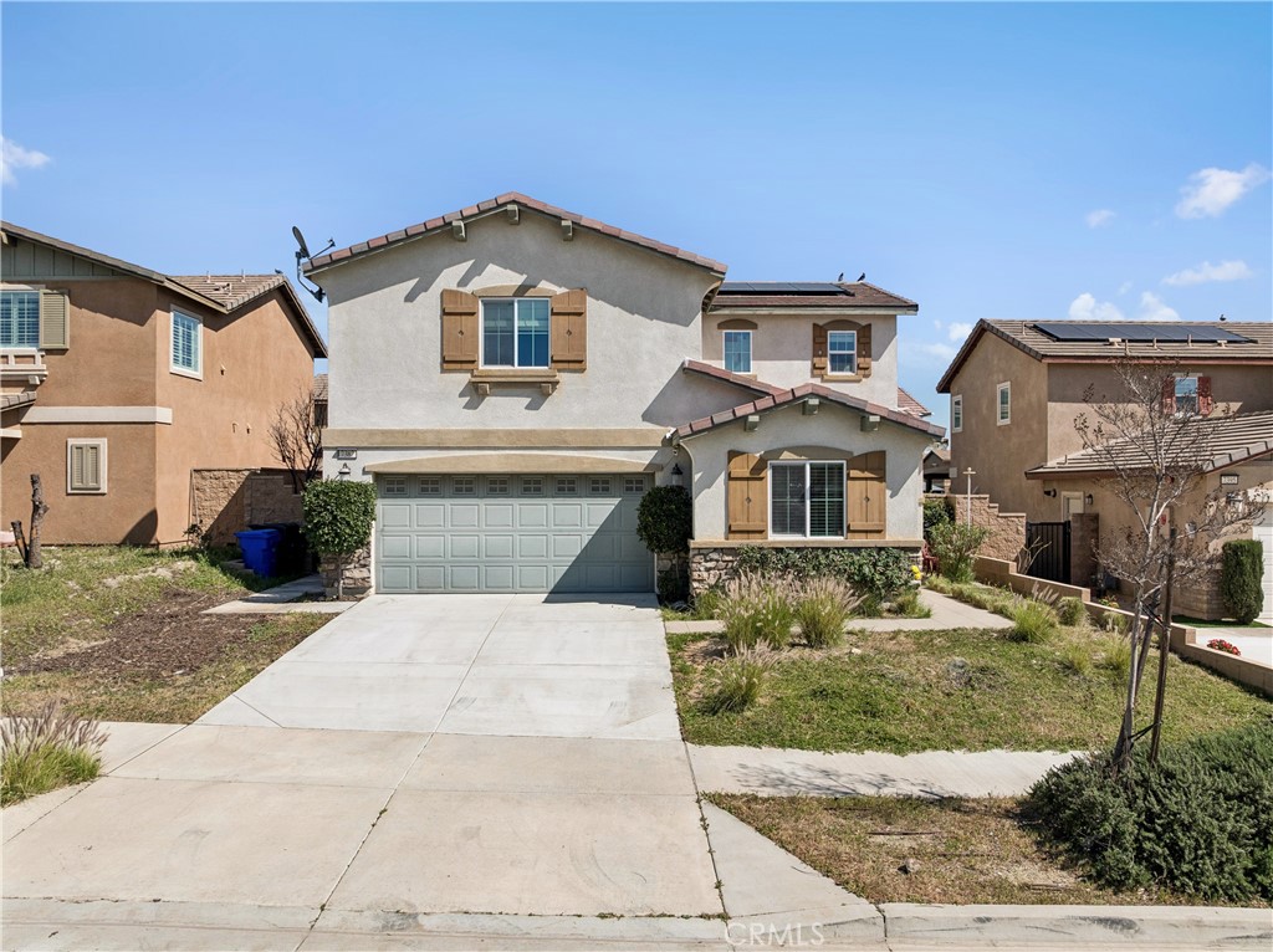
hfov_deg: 71.6
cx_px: 636
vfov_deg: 56.7
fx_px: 882
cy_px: 476
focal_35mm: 24
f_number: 2.8
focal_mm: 12.3
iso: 100
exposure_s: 1/120
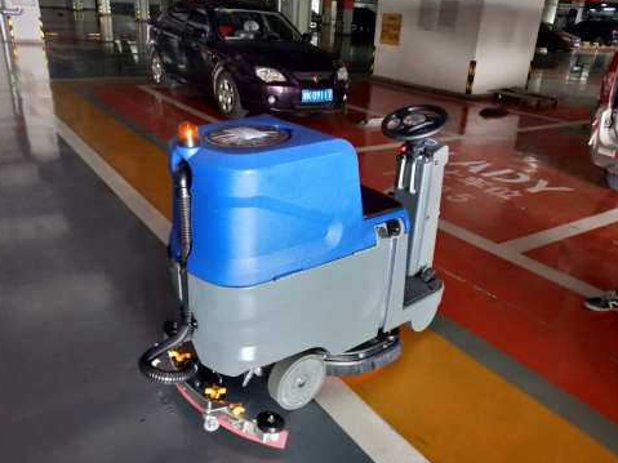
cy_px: 233
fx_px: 428
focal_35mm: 24
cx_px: 314
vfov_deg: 56.8
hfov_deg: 71.6
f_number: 1.7
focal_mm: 3.99
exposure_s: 1/33
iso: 285
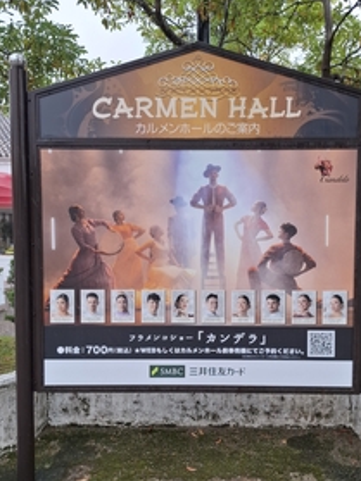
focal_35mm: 33
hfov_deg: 42.8
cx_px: 204
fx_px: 459
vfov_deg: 55.2
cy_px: 271
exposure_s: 1/182
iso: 50
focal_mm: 5.54
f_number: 1.8
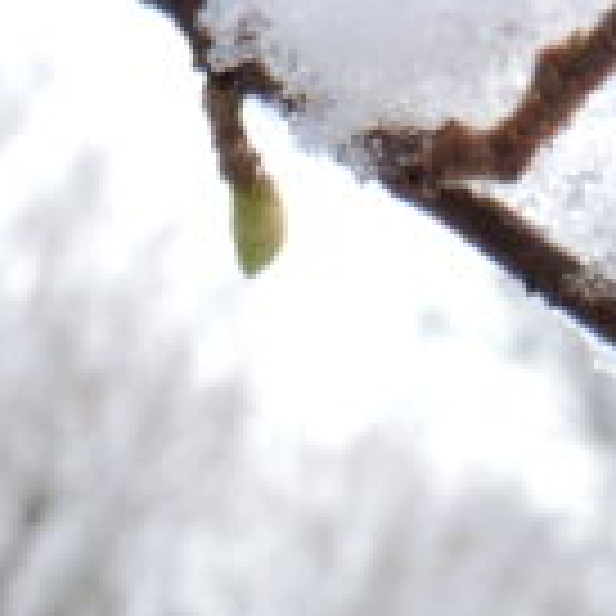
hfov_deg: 18.8
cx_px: 9
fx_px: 1812
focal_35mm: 90
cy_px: 818
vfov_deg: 17.9
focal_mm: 6.2
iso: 100
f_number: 3.3
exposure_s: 1/200
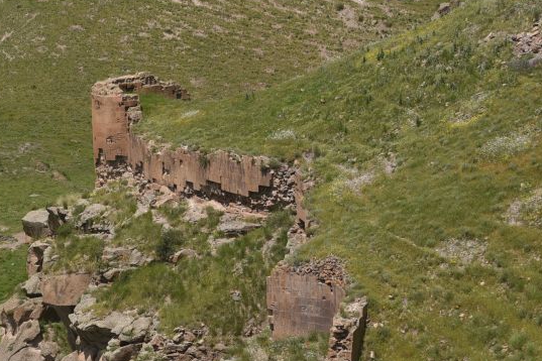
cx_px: 94
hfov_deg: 16.8
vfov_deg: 11.2
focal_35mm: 121
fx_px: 1822
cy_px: 342
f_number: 8
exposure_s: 1/500
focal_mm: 50
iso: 125
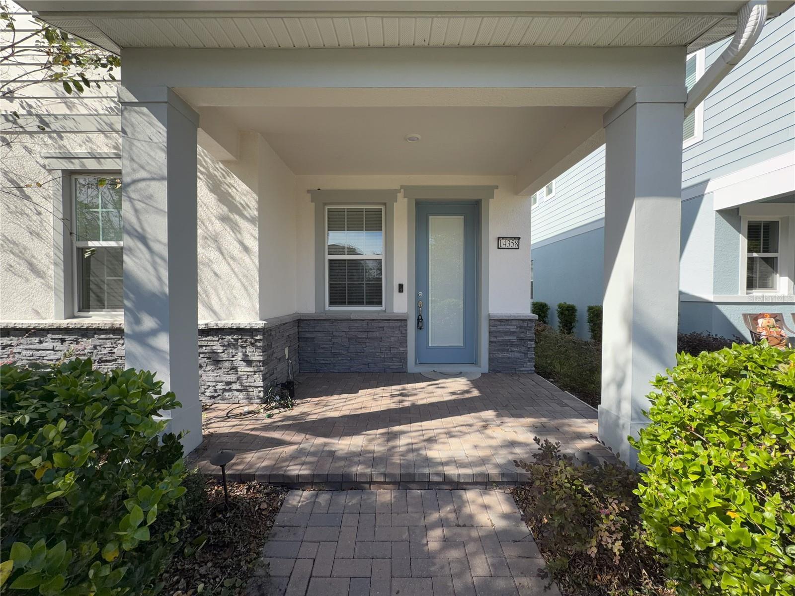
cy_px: 298
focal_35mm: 14
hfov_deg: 102.1
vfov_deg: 85.7
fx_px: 322
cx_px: 398
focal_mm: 2.22
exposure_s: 1/340
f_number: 2.2
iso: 20
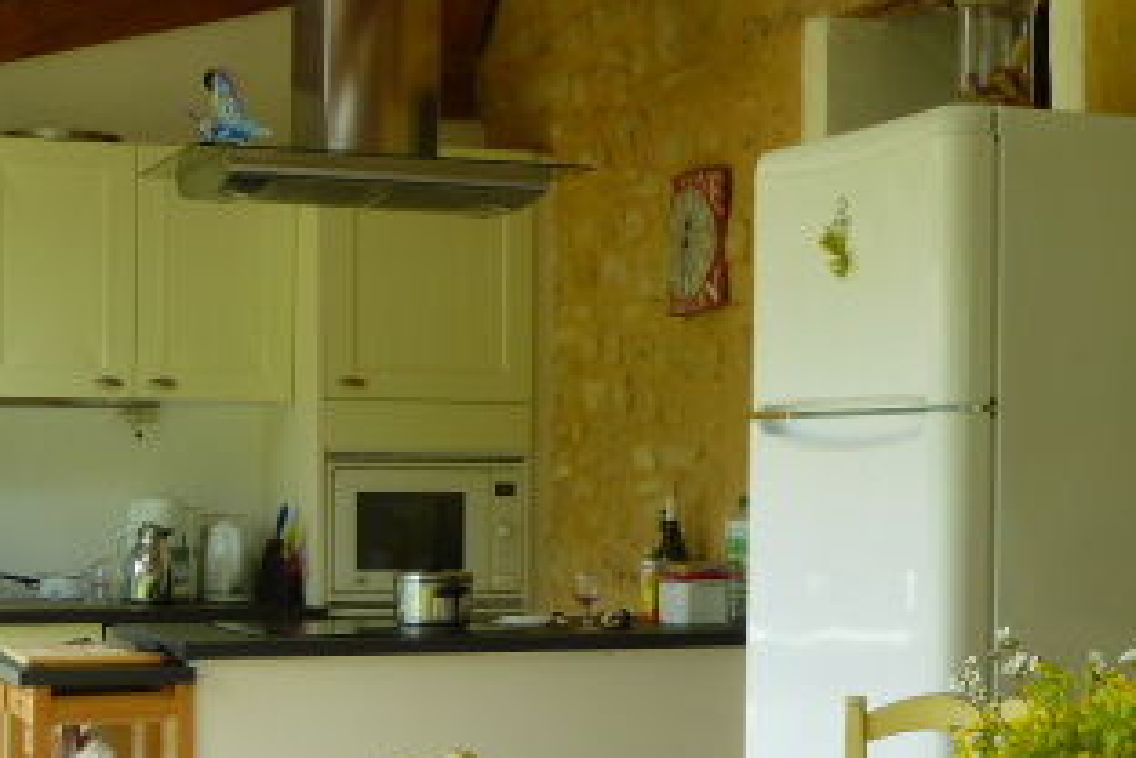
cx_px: 568
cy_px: 481
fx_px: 2493
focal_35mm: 79
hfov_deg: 25.7
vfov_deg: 17.2
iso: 100
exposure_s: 1/60
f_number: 3.7
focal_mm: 6.4
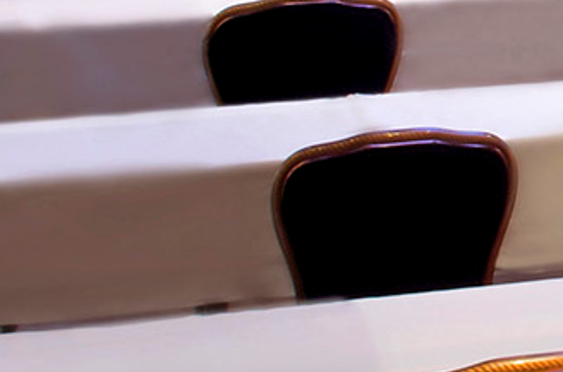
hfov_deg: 10.2
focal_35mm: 183
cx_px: 1196
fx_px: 2855
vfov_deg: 7.3
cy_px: -176
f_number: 11
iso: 100
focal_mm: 20
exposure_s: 2
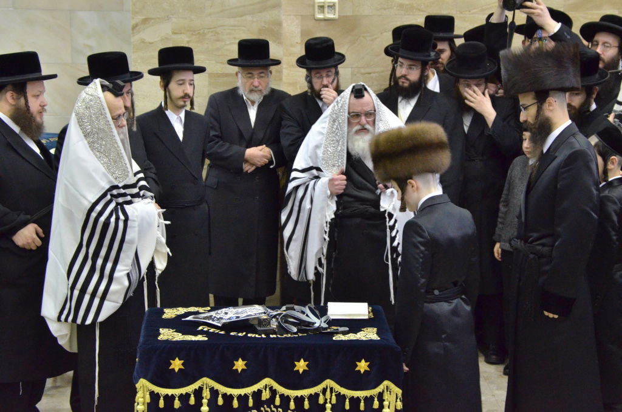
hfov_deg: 19.0
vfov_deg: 12.6
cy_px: 206
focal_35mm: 108
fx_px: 1862
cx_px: 311
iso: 2500
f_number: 5.6
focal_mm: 72
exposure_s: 1/80
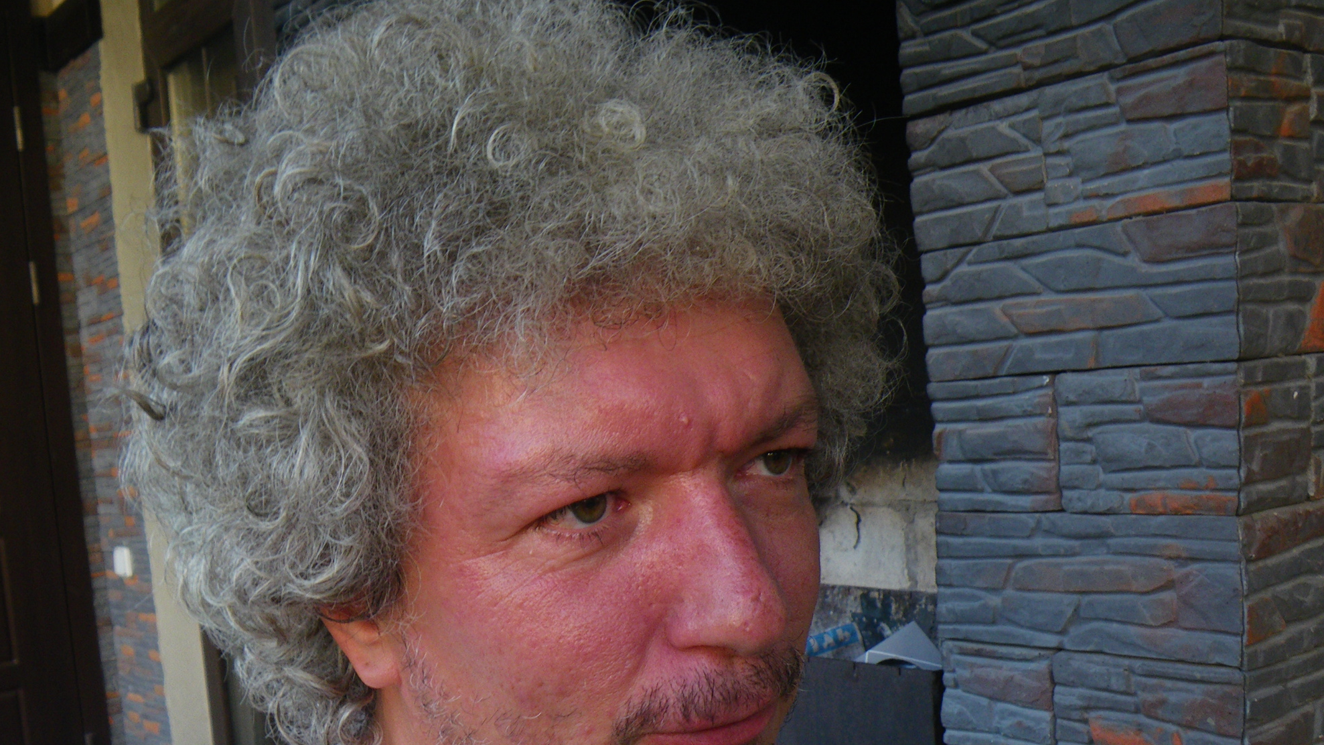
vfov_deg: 29.0
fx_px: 1404
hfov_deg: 49.9
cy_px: 609
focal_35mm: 40
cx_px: 488
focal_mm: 5
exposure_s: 1/50
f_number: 3.5
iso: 100
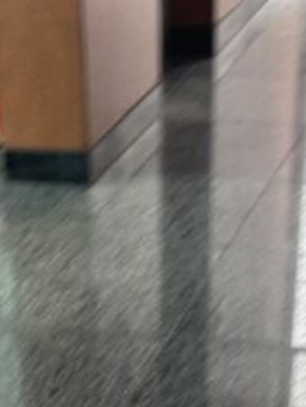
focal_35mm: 105
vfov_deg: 15.3
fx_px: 1235
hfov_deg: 14.1
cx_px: 82
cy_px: 800
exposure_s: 1/60
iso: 200
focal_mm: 6.86
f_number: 1.78
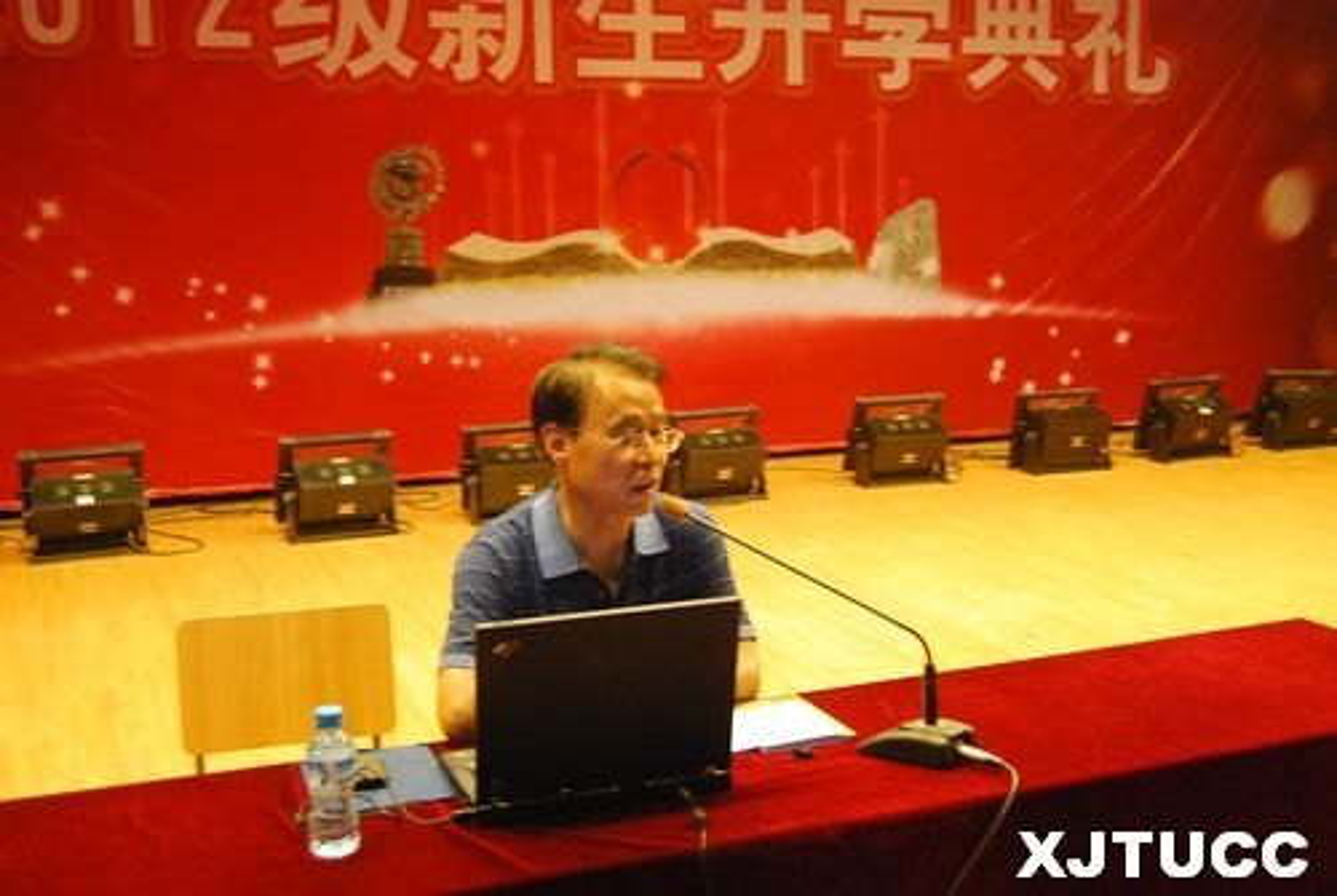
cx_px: 668
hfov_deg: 46.3
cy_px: 448
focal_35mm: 42
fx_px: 1562
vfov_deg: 32.0
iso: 1600
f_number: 4.2
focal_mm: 28
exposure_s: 1/25
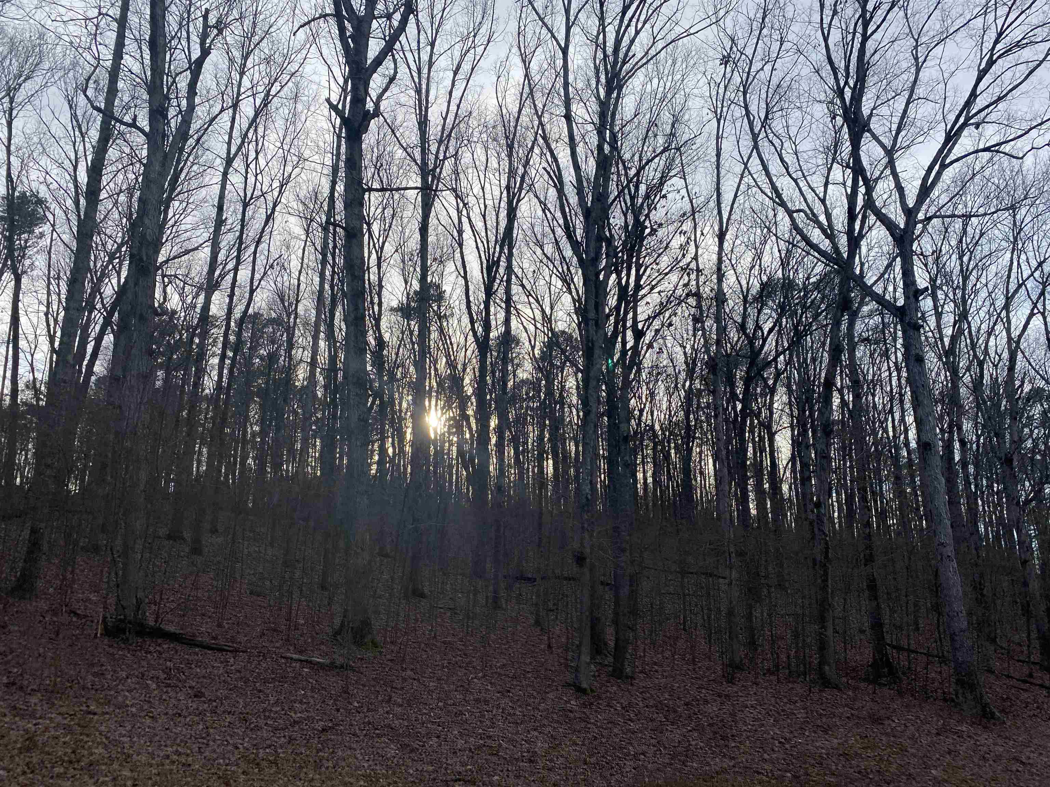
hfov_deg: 67.3
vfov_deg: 53.1
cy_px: 394
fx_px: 789
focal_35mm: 26
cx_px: 525
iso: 32
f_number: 1.8
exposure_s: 1/1585
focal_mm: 4.25
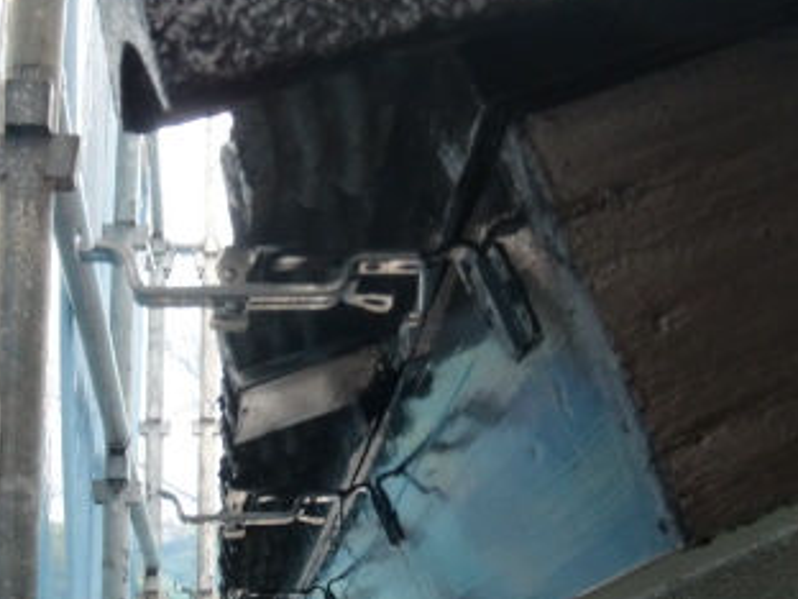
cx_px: 348
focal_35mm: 78
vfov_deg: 18.9
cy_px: 392
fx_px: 1798
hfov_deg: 25.0
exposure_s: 1/60
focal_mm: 6.66
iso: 80
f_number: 3.9
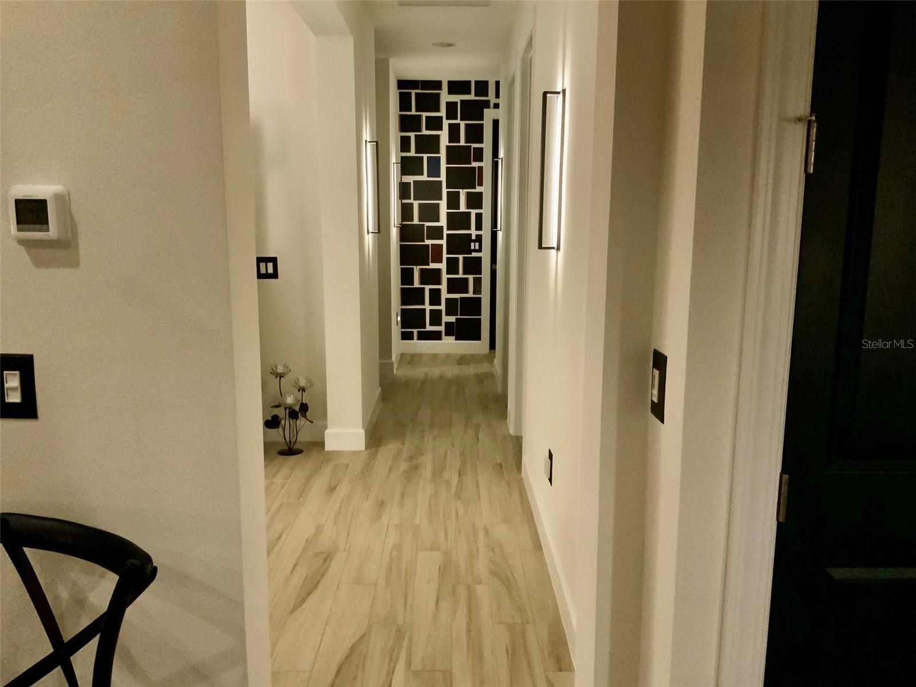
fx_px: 767
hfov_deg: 61.7
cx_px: 458
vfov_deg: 48.2
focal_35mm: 29
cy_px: 344
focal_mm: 3
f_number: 1.8
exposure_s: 1/30
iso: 500
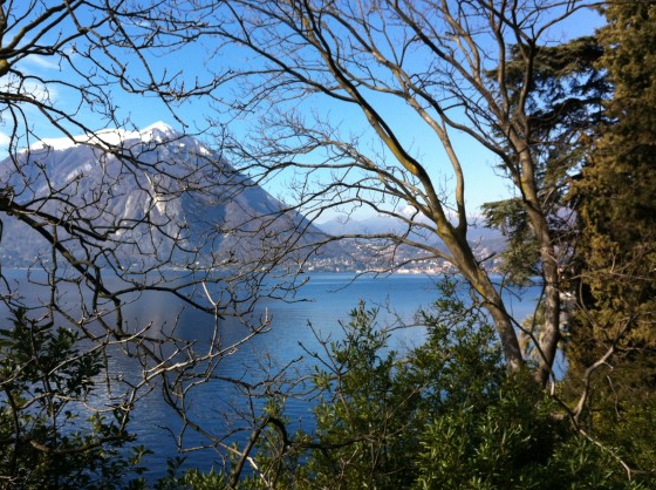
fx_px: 757
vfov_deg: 35.9
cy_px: 236
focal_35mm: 40
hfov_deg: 46.9
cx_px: 313
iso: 80
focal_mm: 3.85
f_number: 2.8
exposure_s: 1/838
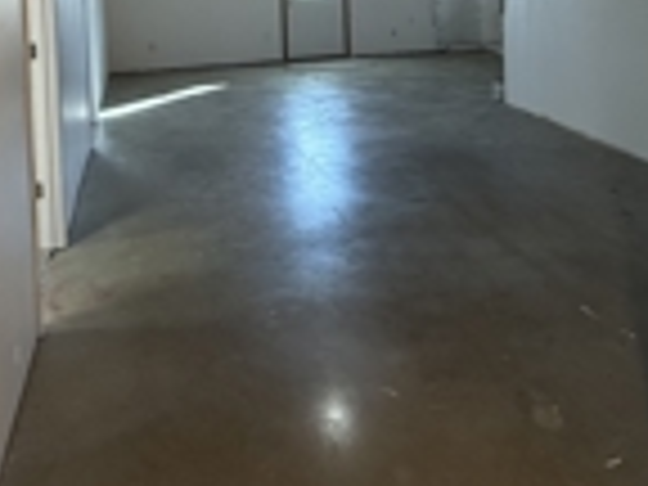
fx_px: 730
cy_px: -4
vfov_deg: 33.5
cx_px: 374
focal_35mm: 39
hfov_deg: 47.7
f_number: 2.2
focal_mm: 2.22
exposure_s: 1/120
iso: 500
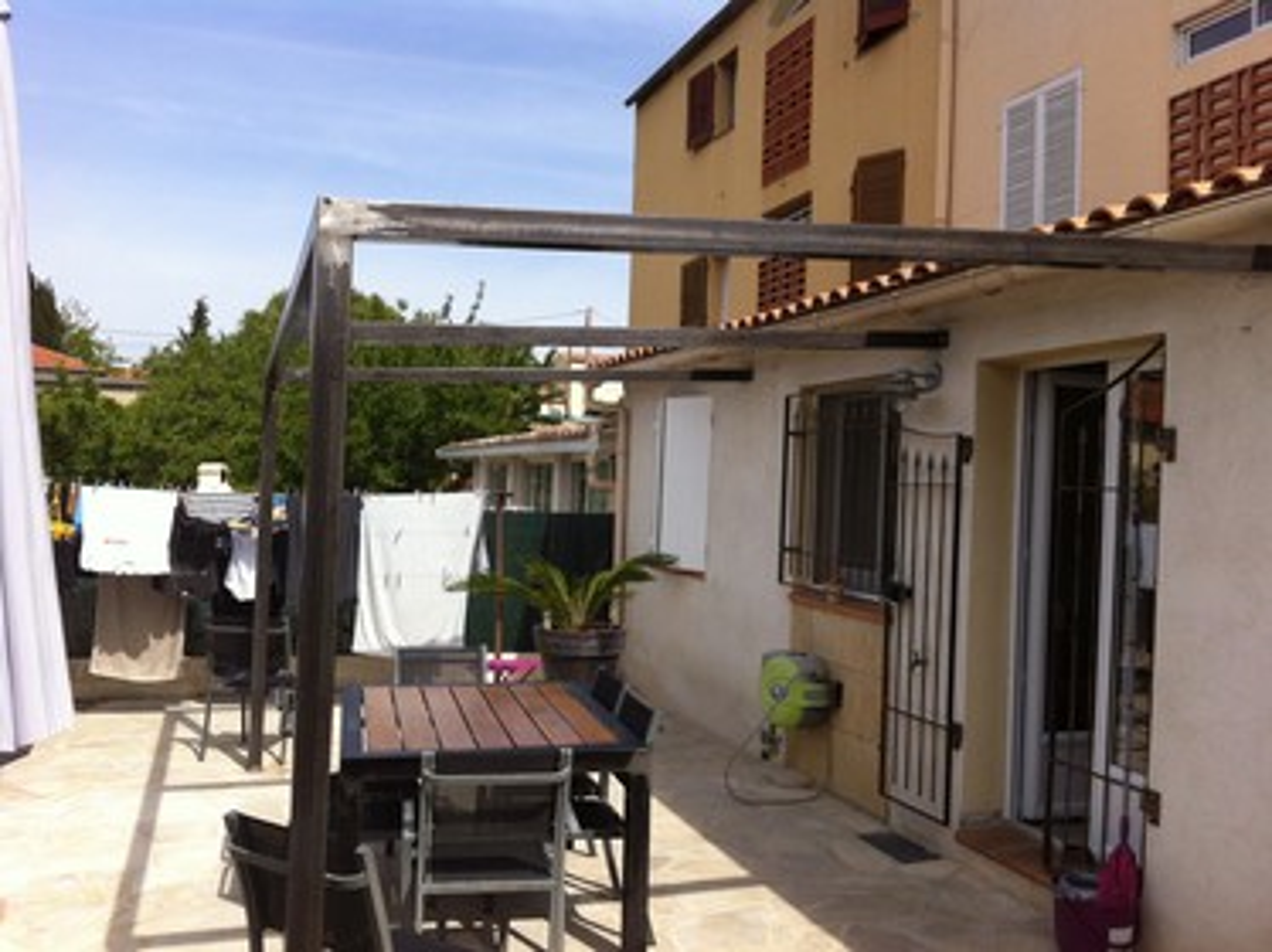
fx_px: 1285
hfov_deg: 52.7
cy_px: 476
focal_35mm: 35
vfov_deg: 40.7
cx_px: 636
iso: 80
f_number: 2.8
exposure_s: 1/1117
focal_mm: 3.9
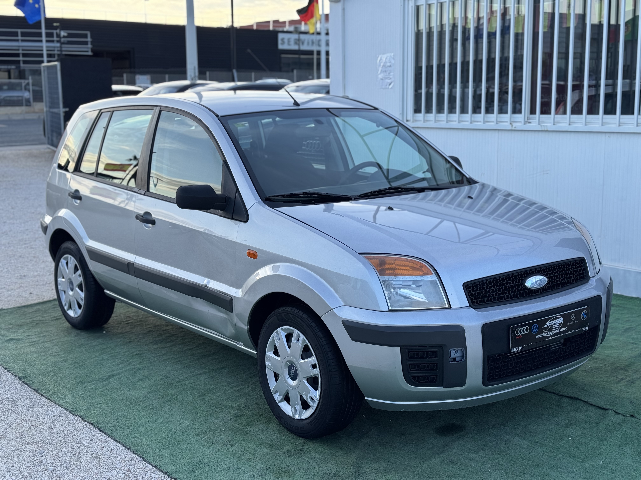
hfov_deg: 39.7
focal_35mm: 48
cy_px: 240
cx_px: 320
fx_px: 889
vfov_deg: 30.3
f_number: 1.78
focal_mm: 6.76
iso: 64
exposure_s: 1/715
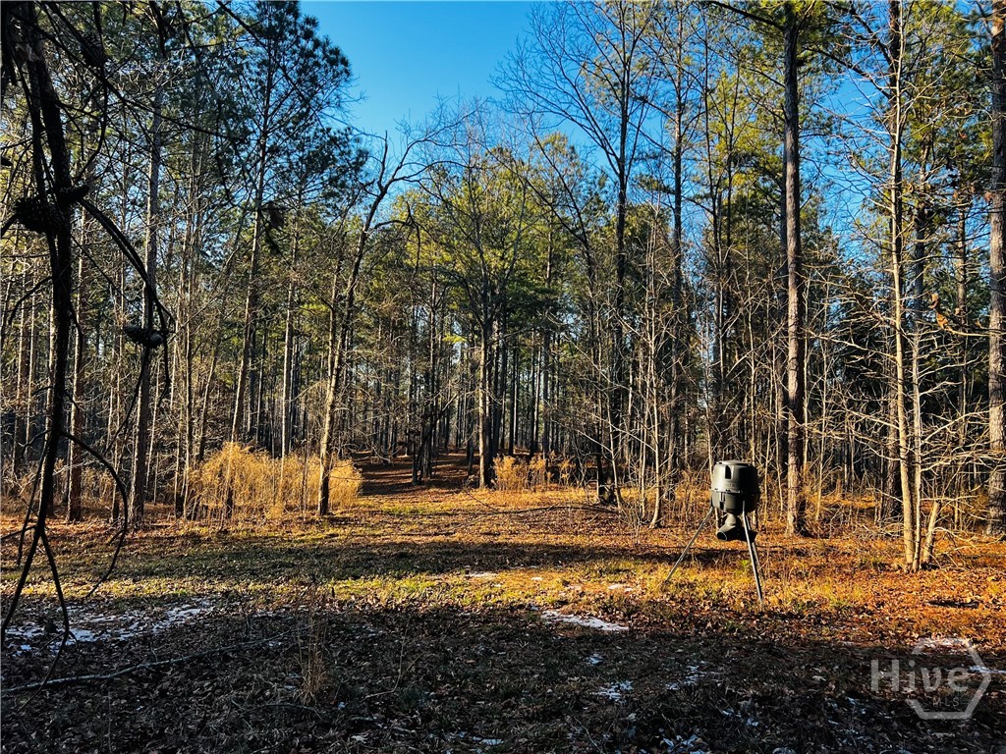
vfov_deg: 53.1
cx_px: 503
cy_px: 377
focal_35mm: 26
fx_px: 756
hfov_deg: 67.3
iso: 50
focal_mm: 5.7
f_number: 1.5
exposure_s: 1/424
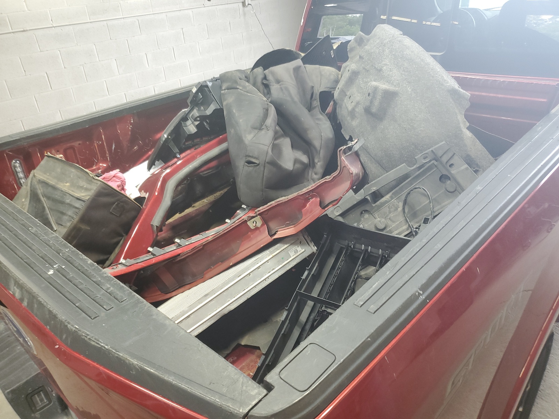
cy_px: 210
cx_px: 280
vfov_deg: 53.1
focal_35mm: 26
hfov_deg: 67.3
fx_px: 420
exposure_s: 1/60.2
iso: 72
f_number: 1.5
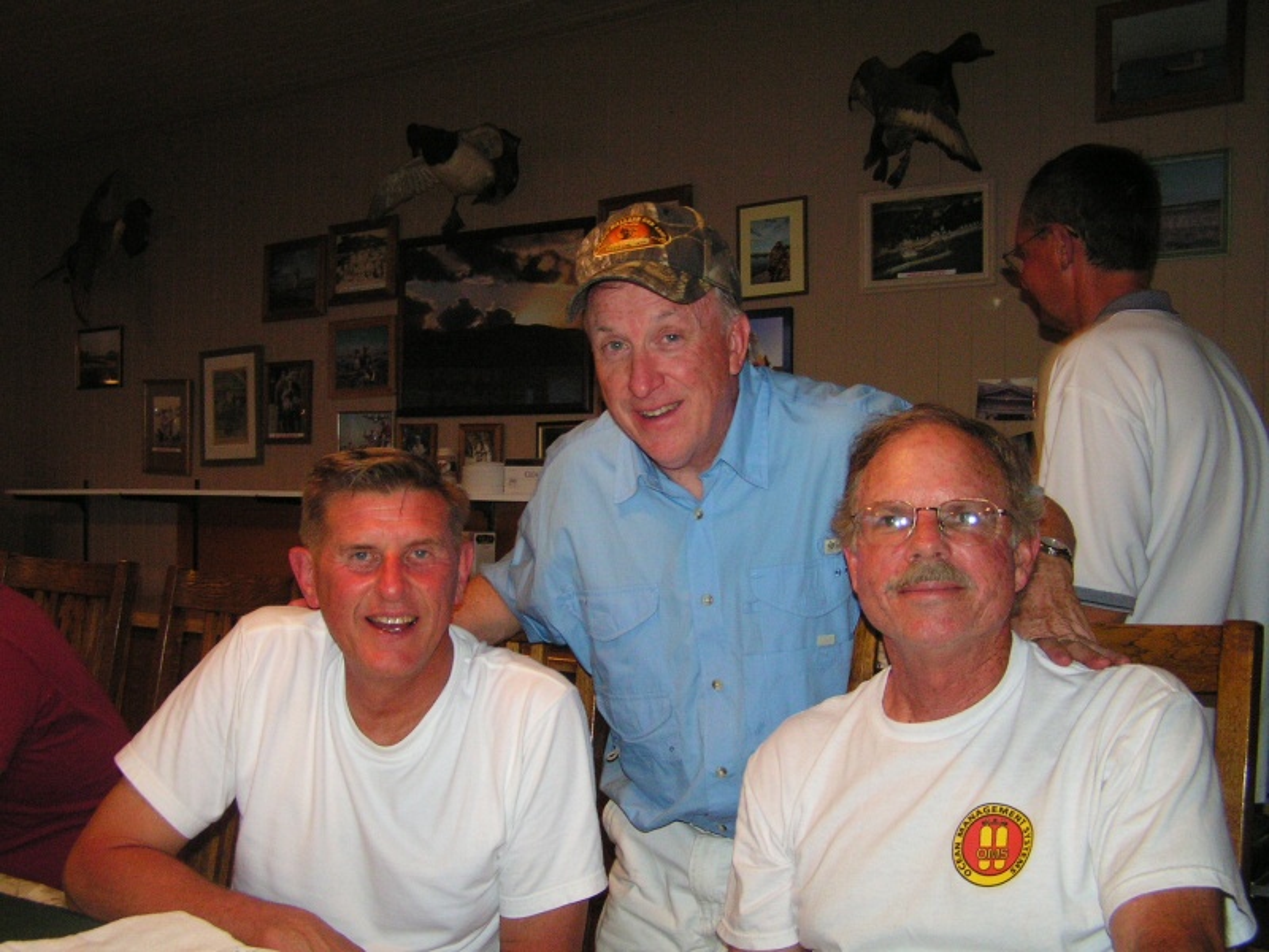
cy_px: 476
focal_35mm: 38
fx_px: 1393
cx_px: 634
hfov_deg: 49.0
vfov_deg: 37.7
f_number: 2.8
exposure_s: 1/40
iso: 200
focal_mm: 6.3
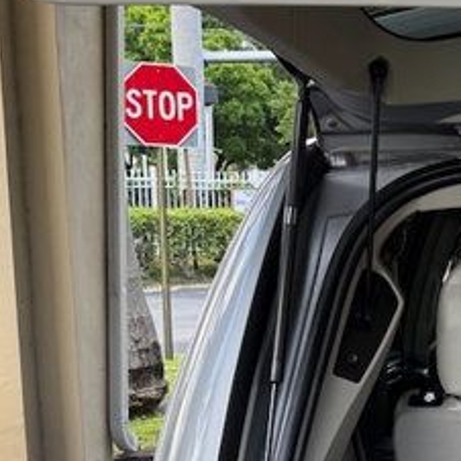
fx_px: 1446
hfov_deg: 16.4
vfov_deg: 17.8
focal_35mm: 96
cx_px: 702
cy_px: 428
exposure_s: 1/602
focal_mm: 6.76
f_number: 1.78
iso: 100
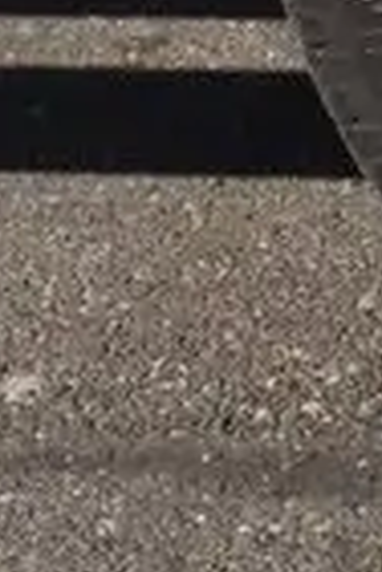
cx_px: 1113
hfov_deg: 6.9
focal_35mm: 179
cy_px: -335
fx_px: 2849
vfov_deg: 11.0
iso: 250
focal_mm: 19
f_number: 20
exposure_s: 1/60
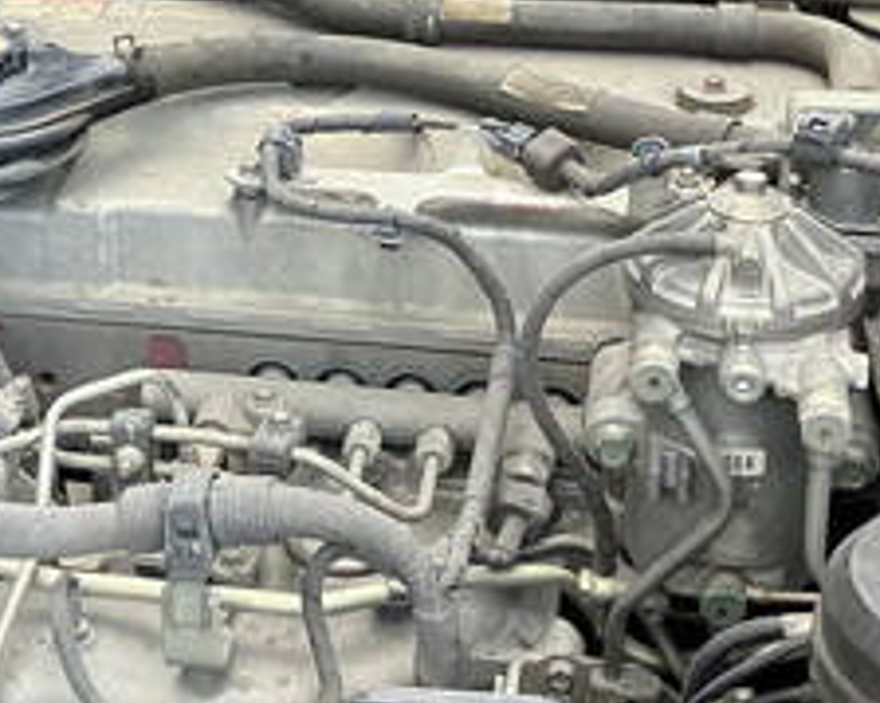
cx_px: 255
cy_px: 110
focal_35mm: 78
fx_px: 2031
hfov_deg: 24.3
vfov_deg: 19.4
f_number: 1.8
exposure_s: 1/96
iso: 80
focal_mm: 3.99
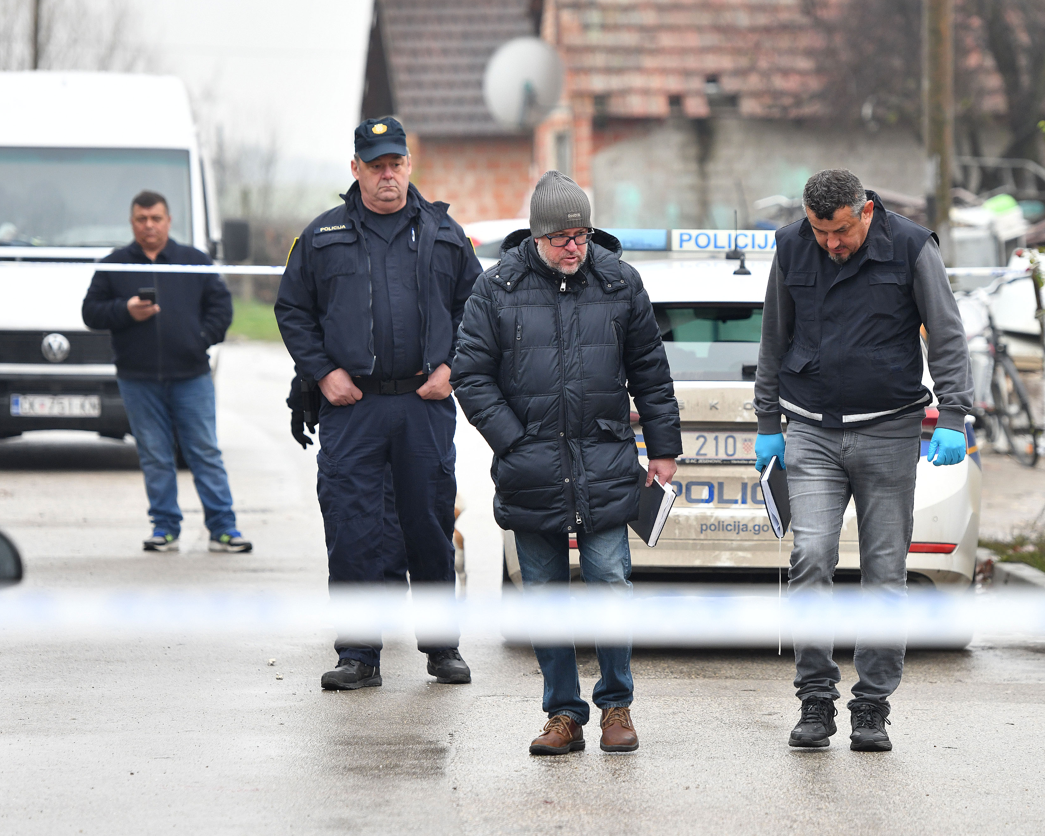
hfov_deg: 11.3
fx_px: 5258
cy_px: 420
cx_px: 483
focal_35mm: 170
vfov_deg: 9.1
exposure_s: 1/400
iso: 800
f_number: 5
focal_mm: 150
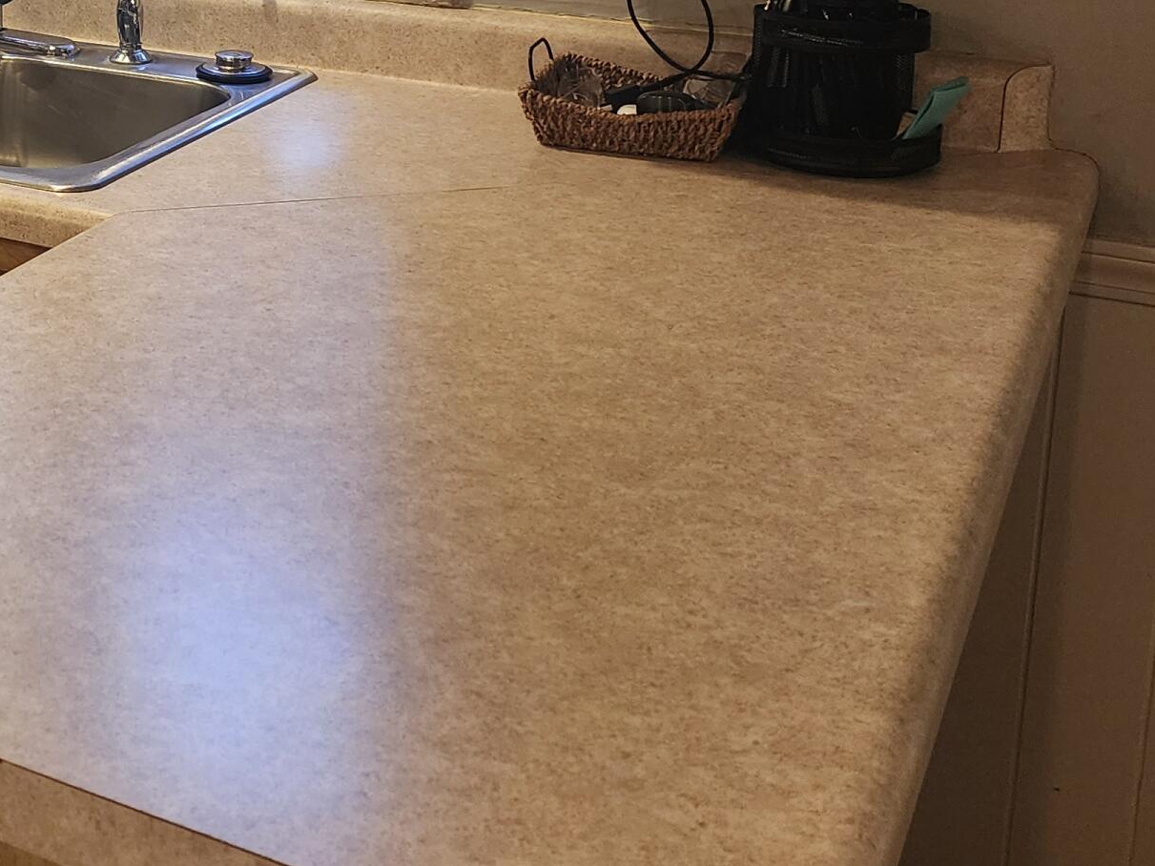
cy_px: -10
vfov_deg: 24.4
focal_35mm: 57
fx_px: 1902
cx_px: -35
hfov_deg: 31.0
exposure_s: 1/120
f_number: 1.8
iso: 320
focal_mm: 6.4
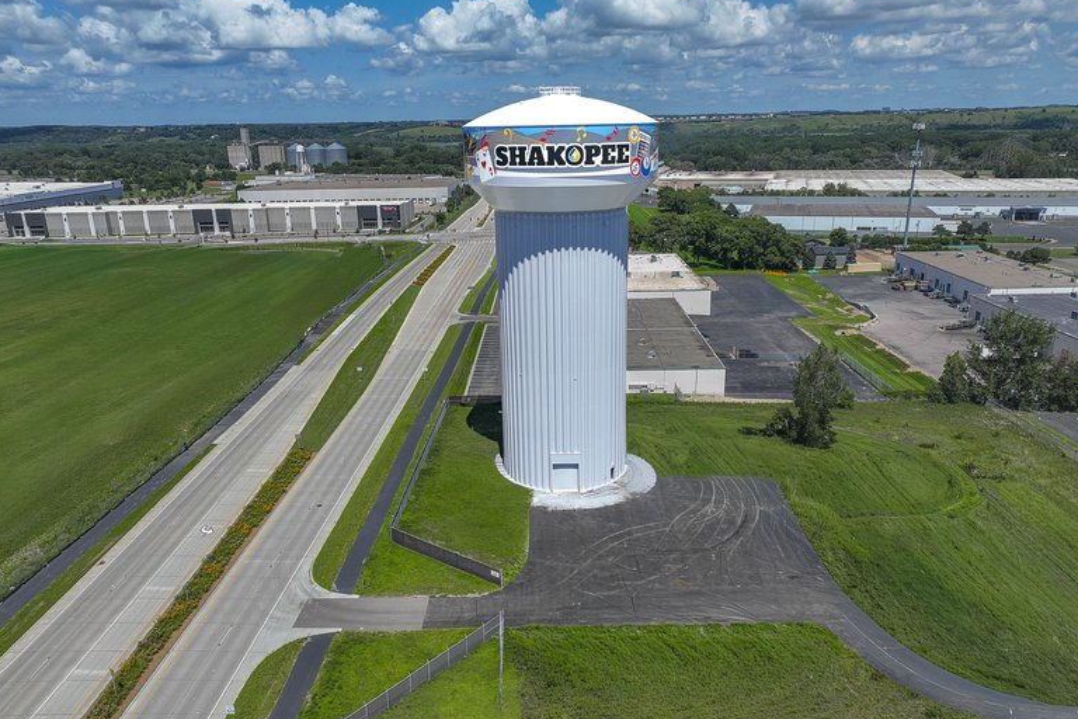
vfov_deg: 49.5
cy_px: 381
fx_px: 778
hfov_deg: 69.4
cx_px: 533
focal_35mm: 26
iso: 110
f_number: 2.8
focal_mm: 12.29
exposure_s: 1/2000
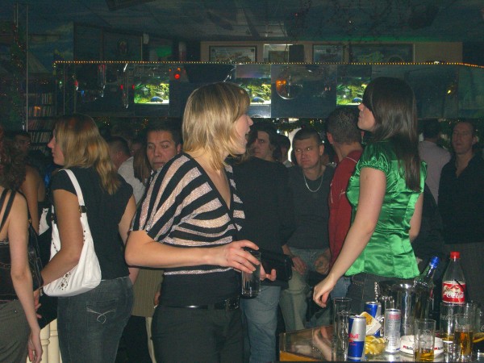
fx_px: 951
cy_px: 182
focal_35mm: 68
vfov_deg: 21.6
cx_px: 242
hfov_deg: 28.6
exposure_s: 1/60
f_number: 4
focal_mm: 14.2
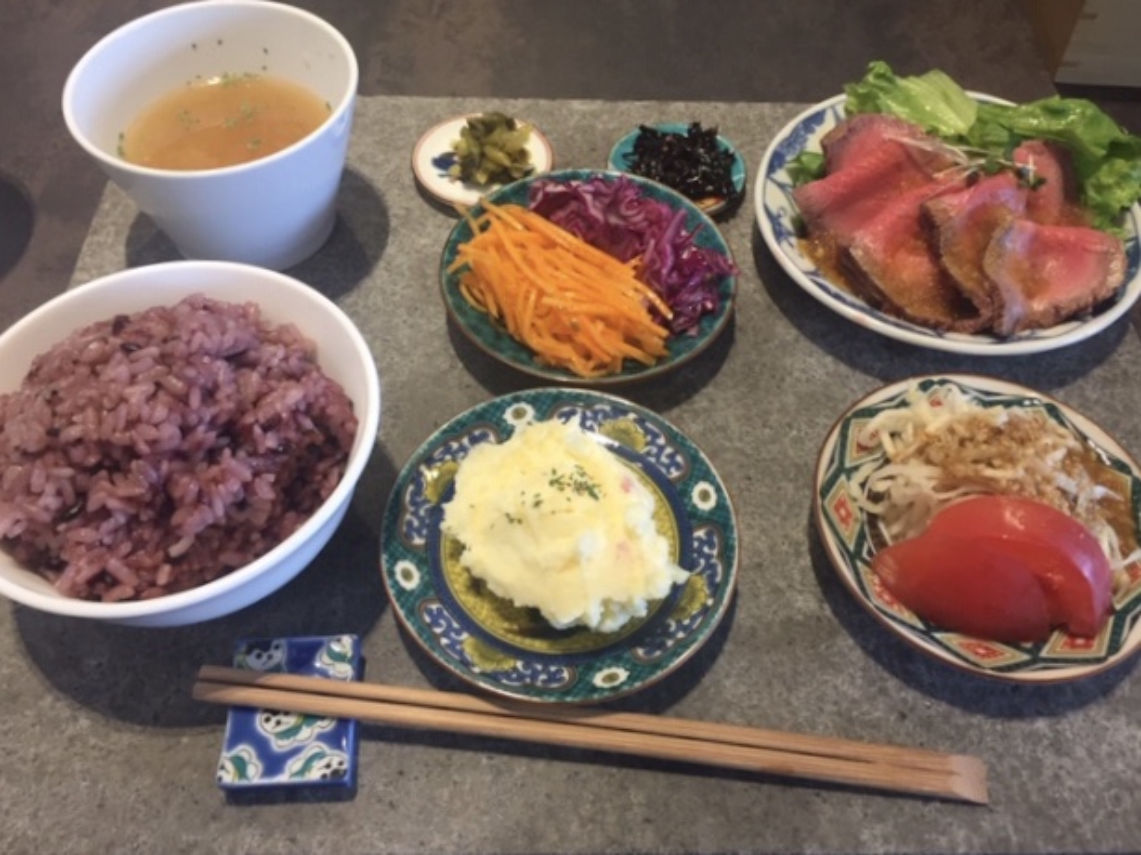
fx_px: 956
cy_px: 428
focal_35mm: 29
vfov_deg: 48.2
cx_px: 570
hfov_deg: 61.7
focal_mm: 4.15
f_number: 2.2
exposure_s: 1/30
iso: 64
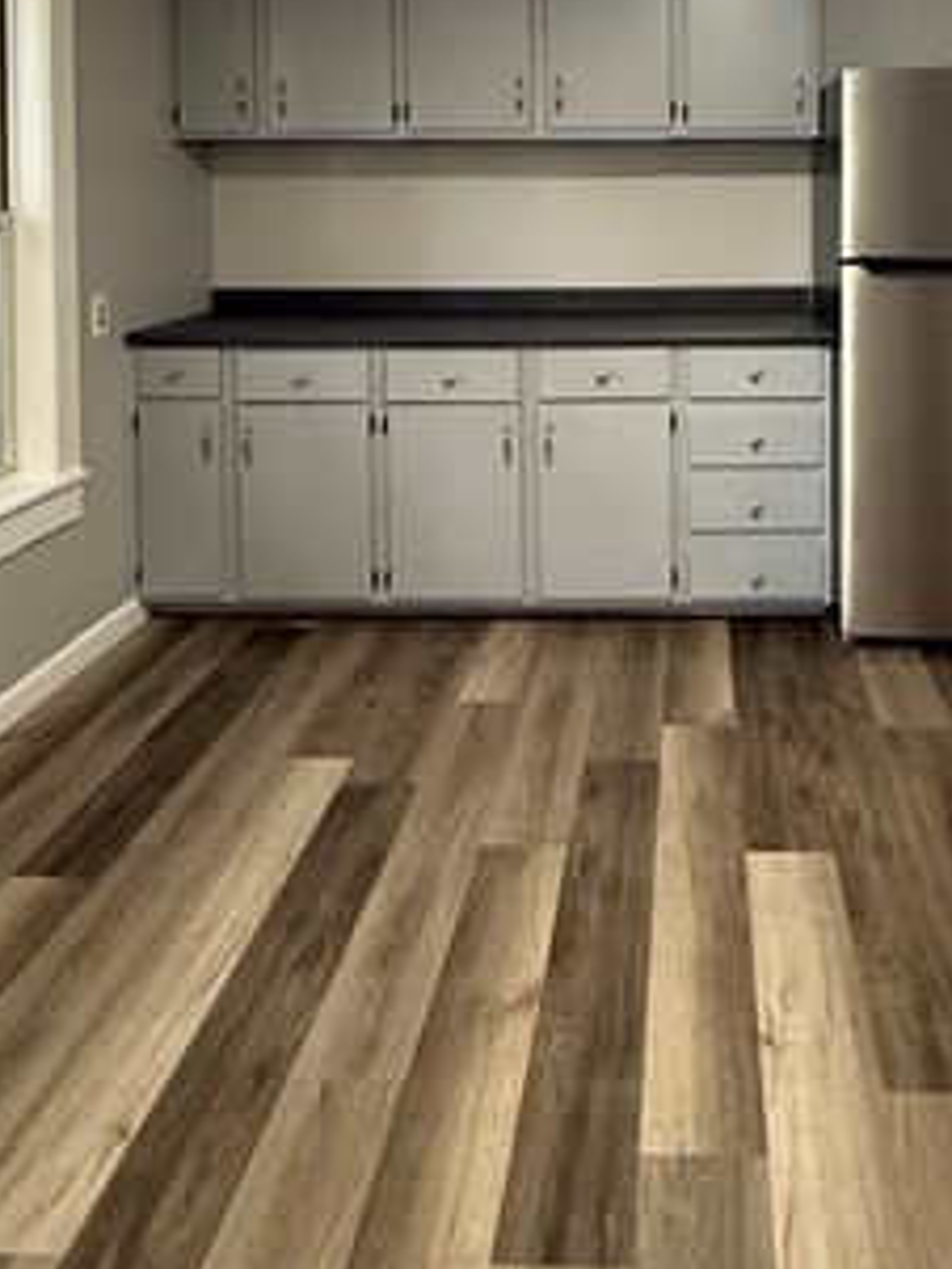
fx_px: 1136
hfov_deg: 44.5
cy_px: 226
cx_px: 666
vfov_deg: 53.8
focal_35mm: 31
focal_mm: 2.22
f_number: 2.2
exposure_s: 1/60
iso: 500
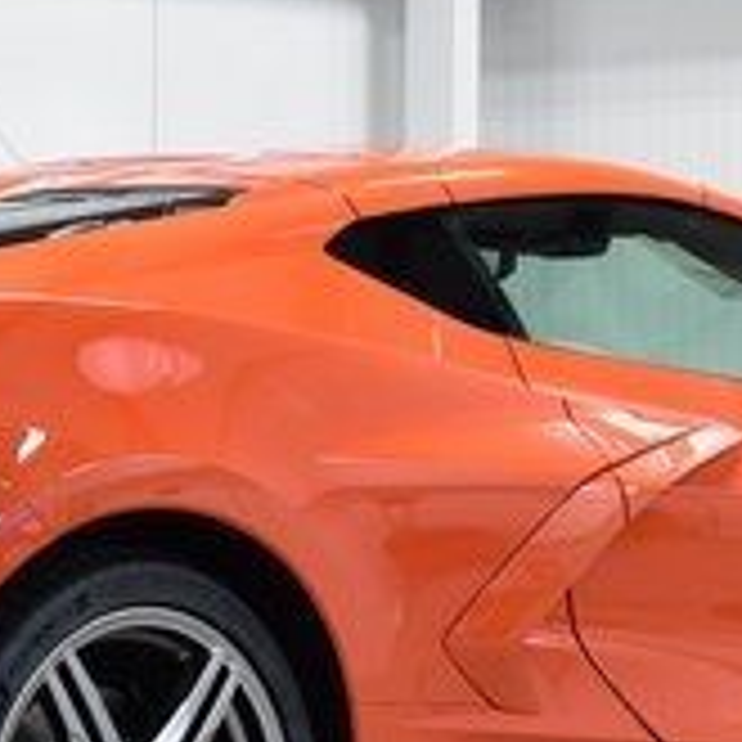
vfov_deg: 9.8
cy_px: 537
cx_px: 144
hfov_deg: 9.8
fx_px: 4317
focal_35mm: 178
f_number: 6.3
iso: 450
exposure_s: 1/15
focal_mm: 36
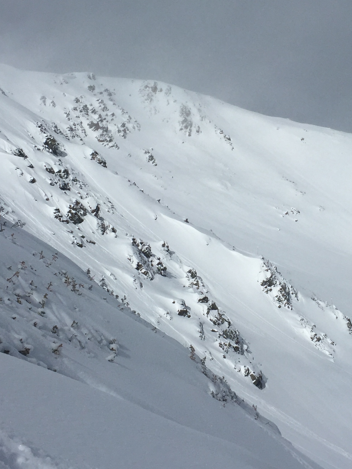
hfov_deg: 25.1
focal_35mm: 58
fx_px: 786
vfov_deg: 33.0
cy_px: 170
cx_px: 224
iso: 32
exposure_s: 1/20000
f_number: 2.2
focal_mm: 4.15
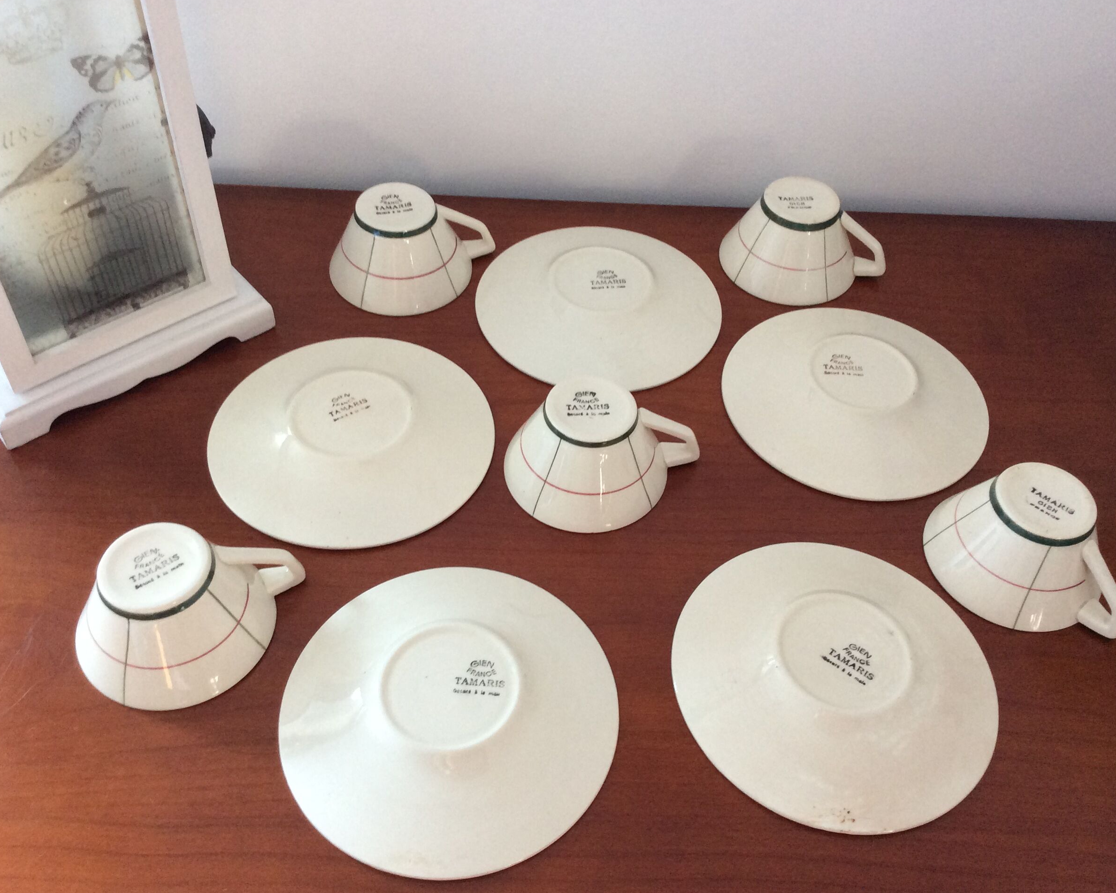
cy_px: 447
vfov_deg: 43.4
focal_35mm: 34
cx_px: 574
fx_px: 1123
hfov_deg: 52.8
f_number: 2.4
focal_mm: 3.3
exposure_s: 1/24
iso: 100
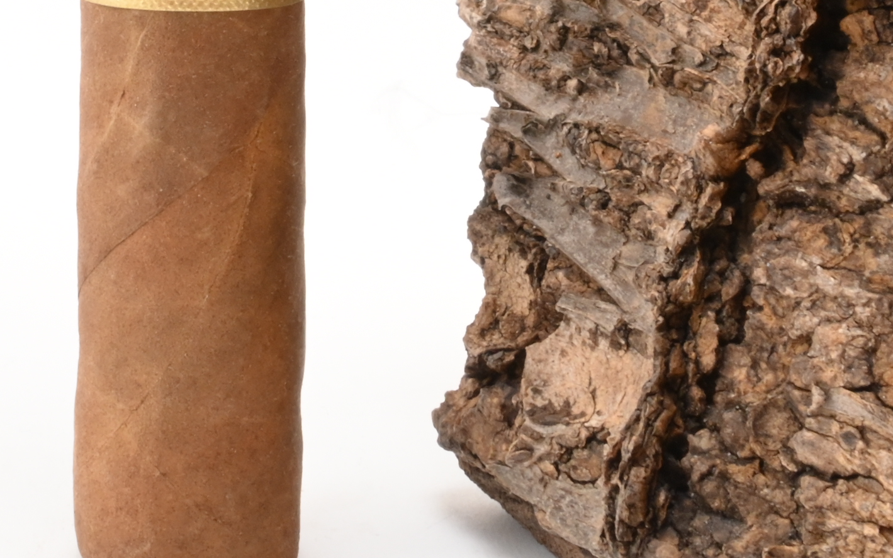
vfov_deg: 13.3
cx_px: 184
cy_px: -197
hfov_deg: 21.7
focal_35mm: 94
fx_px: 2300
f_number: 22
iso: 640
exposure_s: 1/15
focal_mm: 21
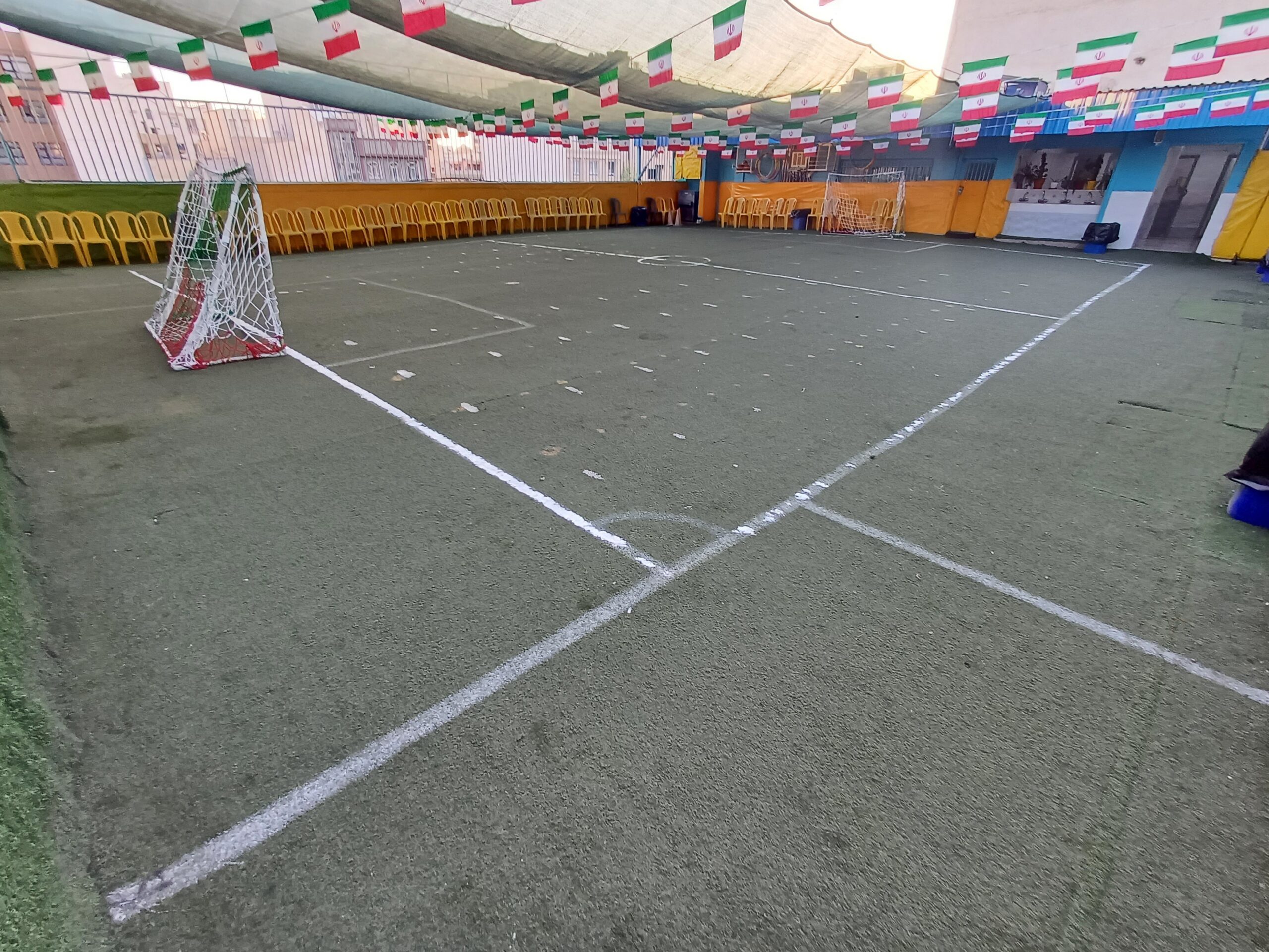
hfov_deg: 94.5
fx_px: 587
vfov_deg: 78.1
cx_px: 634
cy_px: 476
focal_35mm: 16
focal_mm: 1.64
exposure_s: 1/50
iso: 64
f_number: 2.2
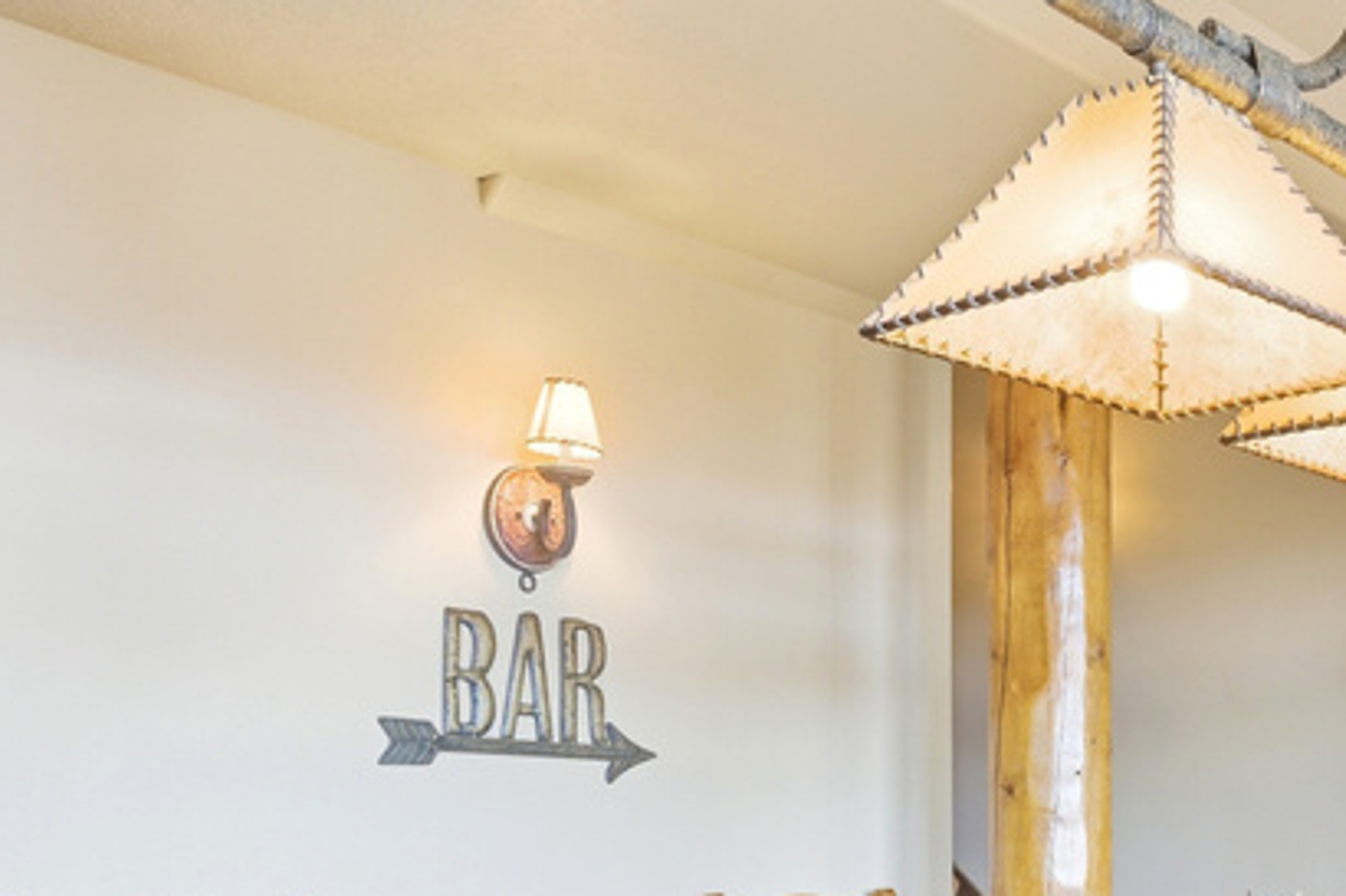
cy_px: 876
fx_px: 1579
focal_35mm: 42
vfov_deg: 29.8
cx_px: 1484
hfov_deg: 38.2
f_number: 5.6
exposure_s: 1/1600
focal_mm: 16.9
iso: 500
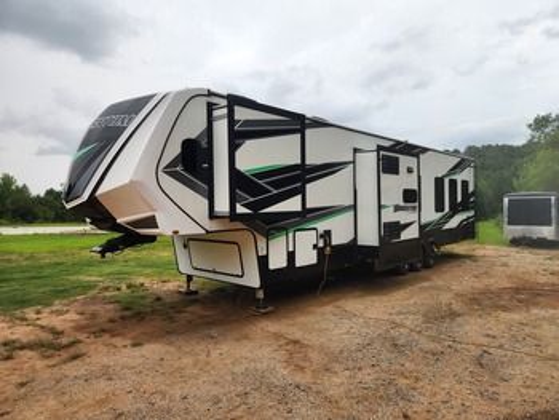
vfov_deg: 58.9
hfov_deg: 73.9
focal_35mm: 23
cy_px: 210
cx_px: 280
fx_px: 372
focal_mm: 5.4
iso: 20
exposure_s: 1/416
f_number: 1.8
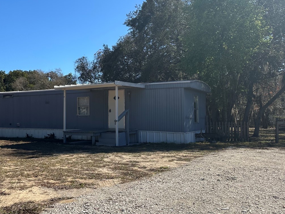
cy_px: 105
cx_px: 78
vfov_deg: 37.7
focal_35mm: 38
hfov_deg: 47.5
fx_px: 313
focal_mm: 6.86
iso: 80
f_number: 1.78
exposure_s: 1/4762
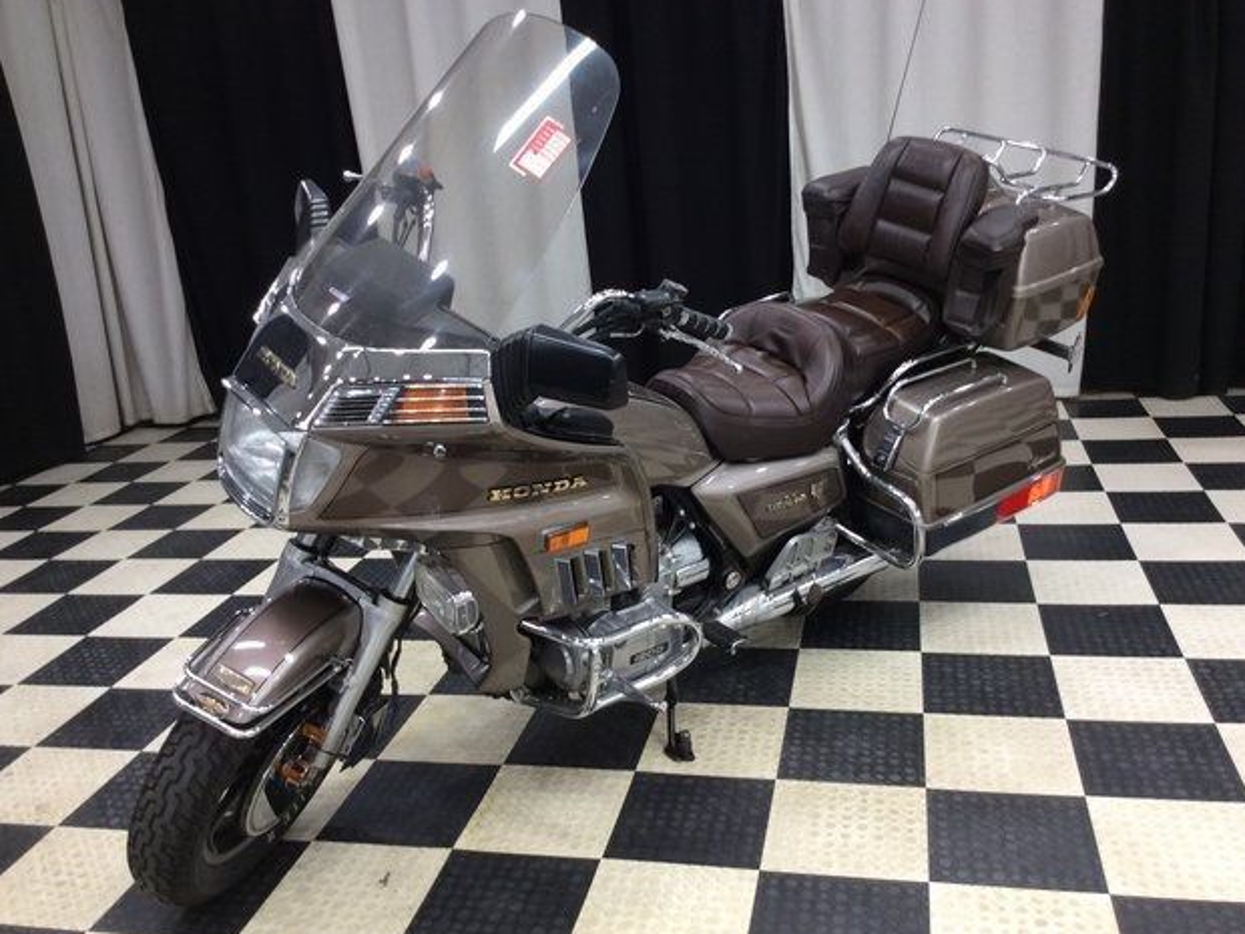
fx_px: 1187
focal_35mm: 33
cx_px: 627
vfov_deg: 42.9
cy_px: 472
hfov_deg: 55.4
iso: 40
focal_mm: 3.3
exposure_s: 1/24
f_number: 2.4
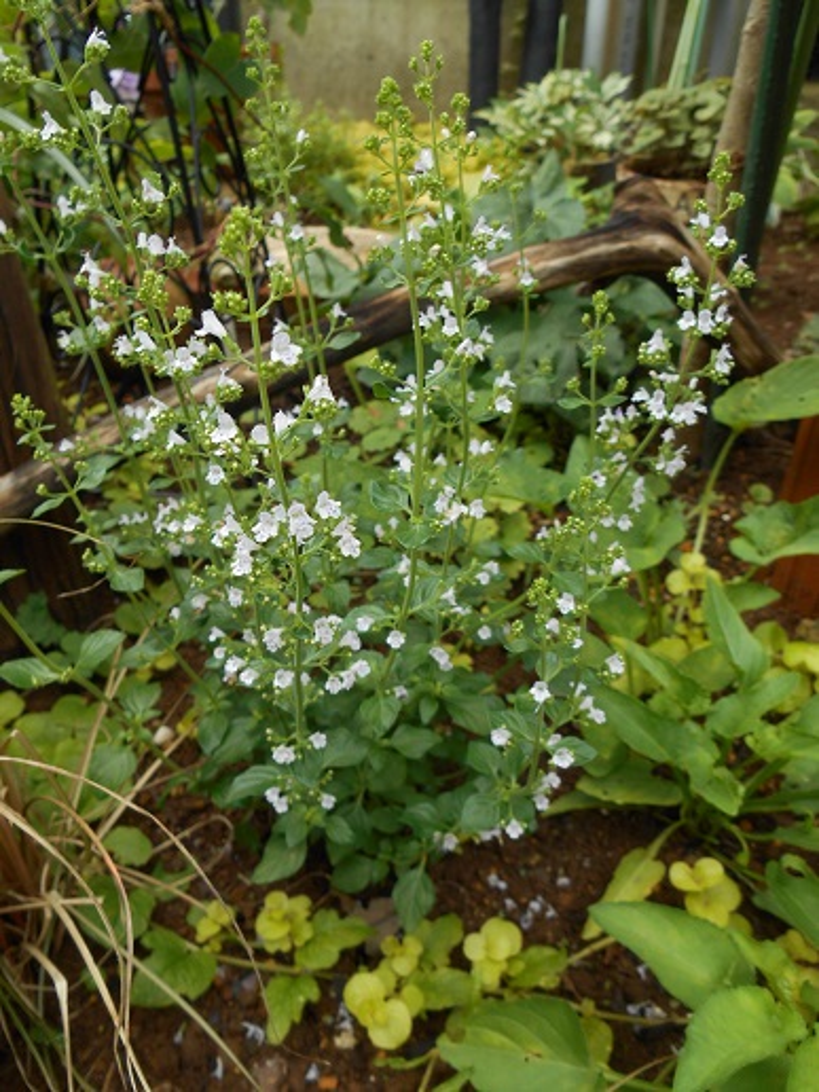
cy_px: 546
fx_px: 820
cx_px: 410
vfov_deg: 67.3
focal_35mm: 26
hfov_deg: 53.1
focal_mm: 4.7
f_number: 3.4
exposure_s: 1/160
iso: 80
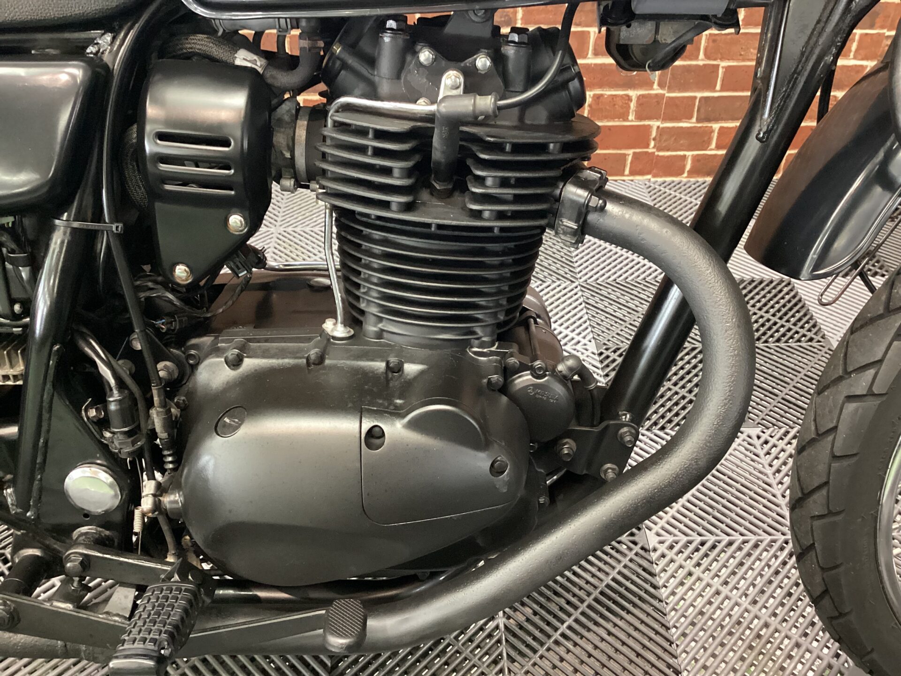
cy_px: 338
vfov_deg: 45.4
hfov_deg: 58.4
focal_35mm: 31
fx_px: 807
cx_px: 450
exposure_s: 1/30
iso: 320
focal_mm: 3.3
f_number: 2.4
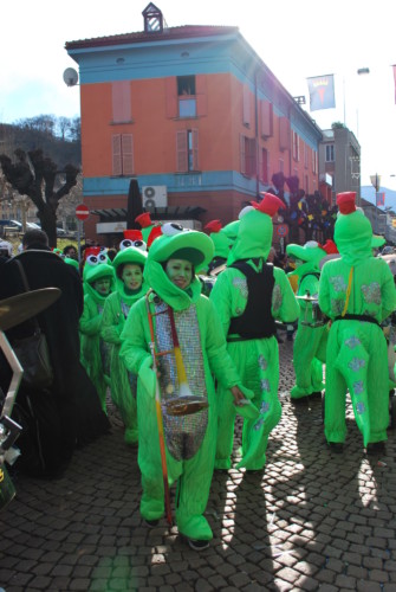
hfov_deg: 40.1
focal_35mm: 33
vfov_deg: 57.2
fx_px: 543
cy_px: 296
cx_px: 198
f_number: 7.1
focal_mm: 22
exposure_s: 1/200
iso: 100
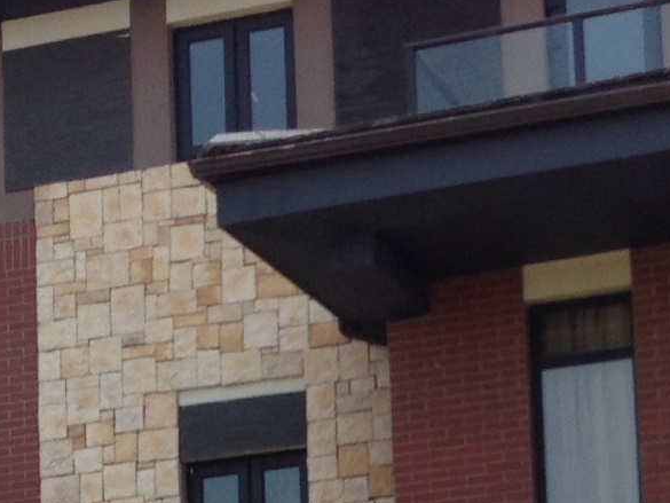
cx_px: 411
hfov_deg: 14.0
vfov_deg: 10.2
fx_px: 2730
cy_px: 775
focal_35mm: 141
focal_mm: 4.13
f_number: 2.4
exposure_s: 1/935
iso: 50
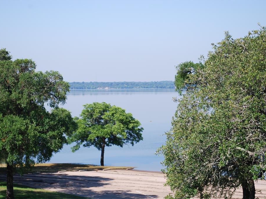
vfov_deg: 16.5
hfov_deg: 21.9
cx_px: 125
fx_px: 688
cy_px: 99
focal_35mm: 90
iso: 100
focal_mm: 55
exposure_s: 1/200
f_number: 7.1
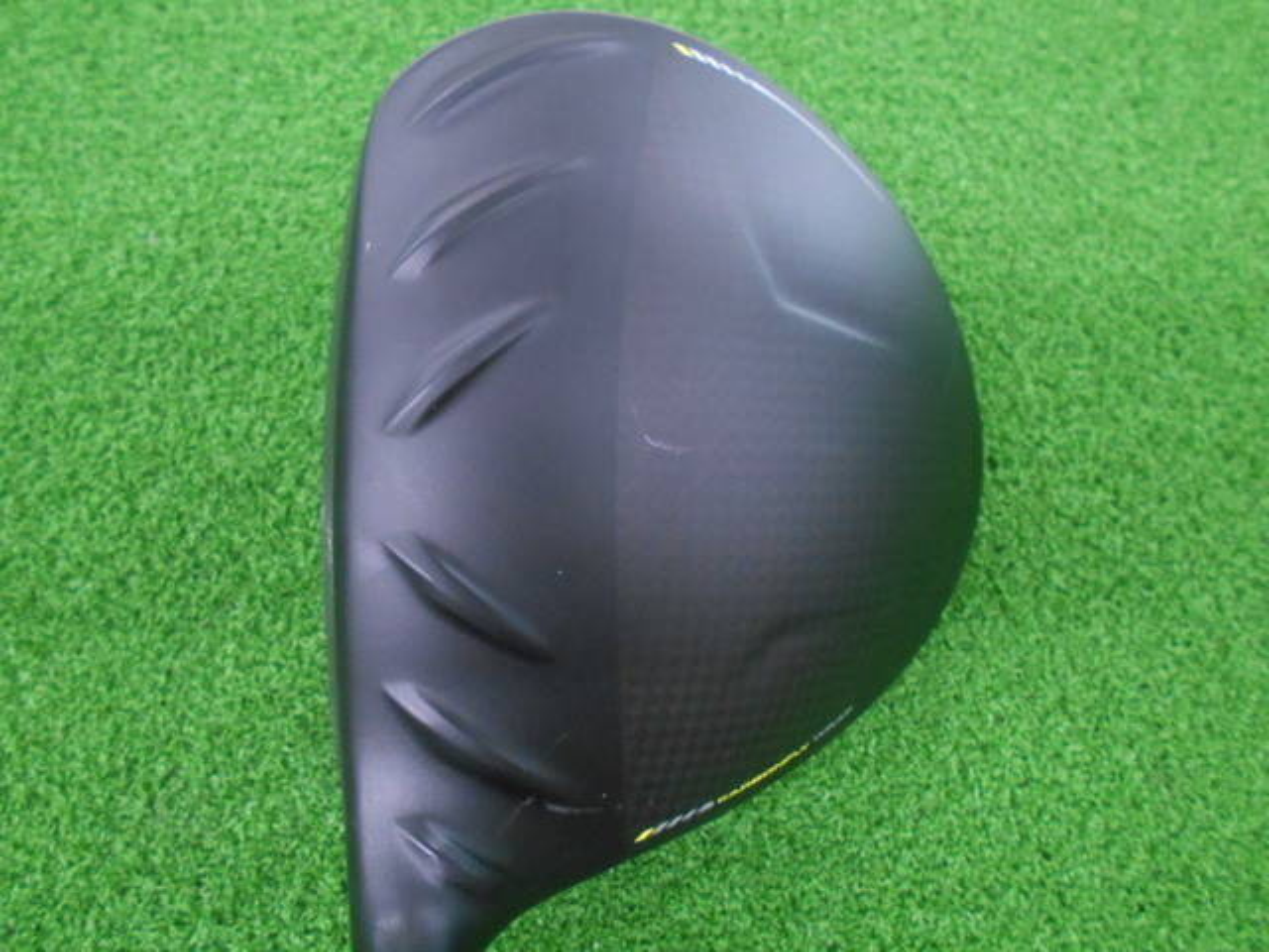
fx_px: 953
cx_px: 634
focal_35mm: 26
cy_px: 476
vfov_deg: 53.1
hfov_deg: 67.3
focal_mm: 4.6
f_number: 3.2
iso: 800
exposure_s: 1/50
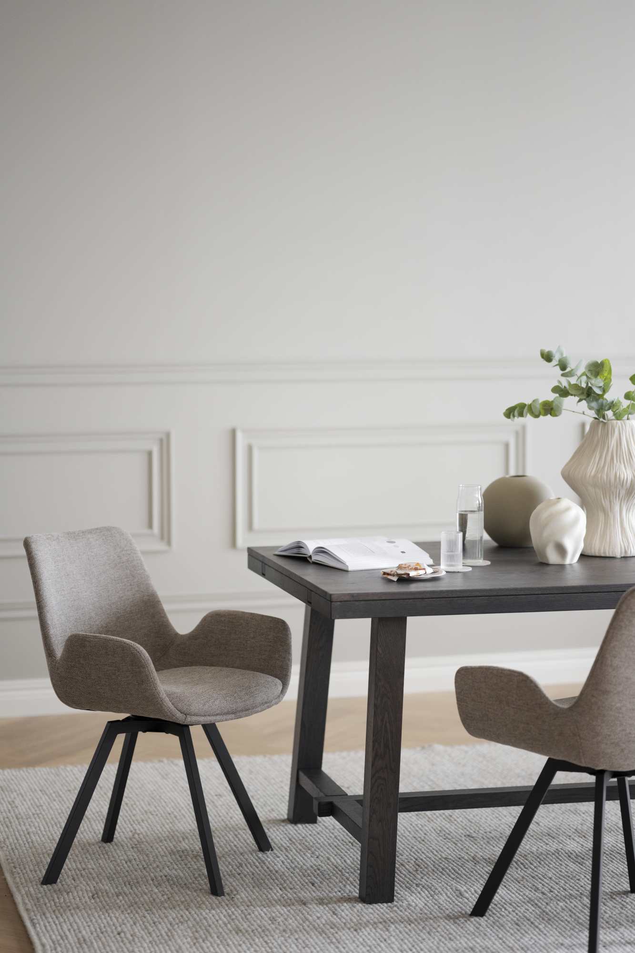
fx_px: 2249
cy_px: 476
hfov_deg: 16.1
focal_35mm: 85
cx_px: 318
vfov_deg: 23.9
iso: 800
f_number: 1.8
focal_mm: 85
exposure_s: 1/80
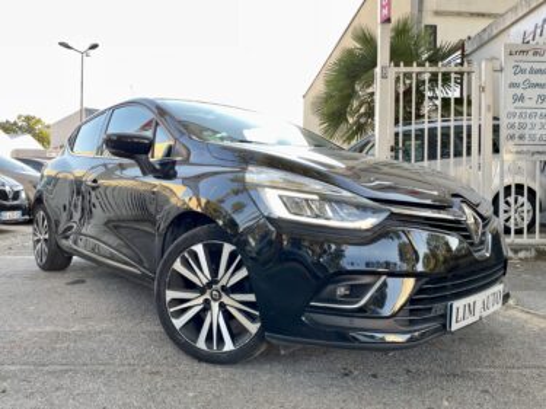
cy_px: 204
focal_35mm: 26
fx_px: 410
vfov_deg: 53.0
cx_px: 273
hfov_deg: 67.3
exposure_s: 1/121
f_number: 1.6
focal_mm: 4.2
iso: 50
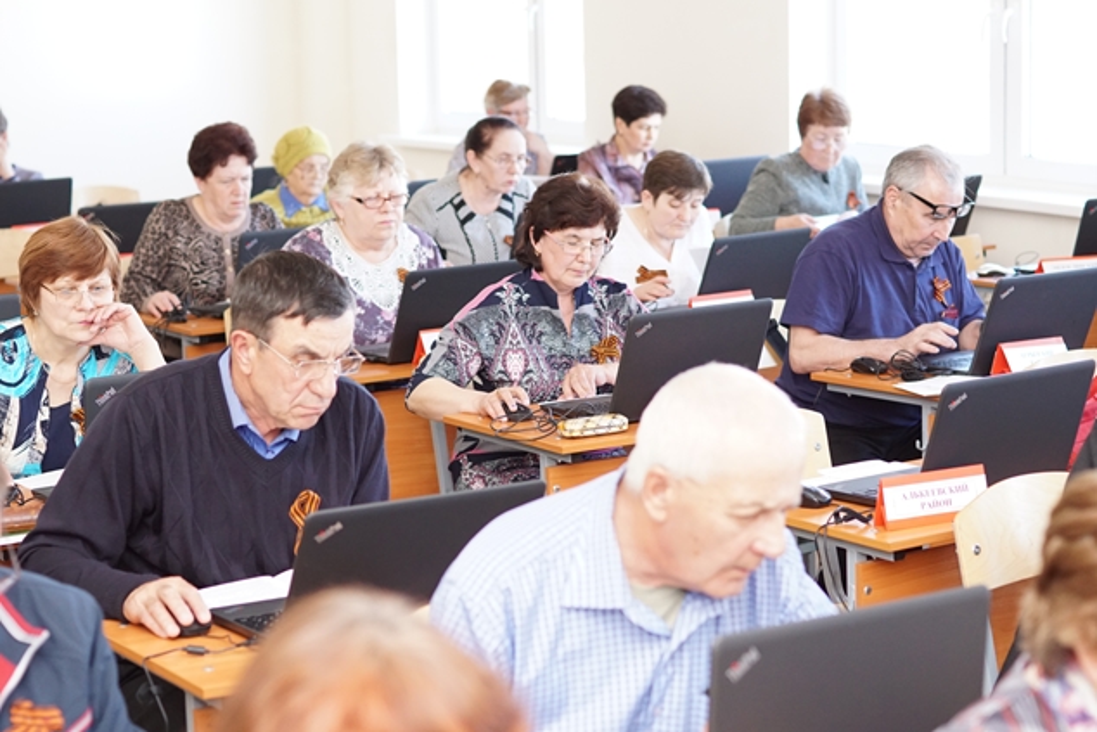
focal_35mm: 75
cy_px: 366
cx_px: 548
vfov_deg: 18.2
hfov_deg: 27.0
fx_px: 2286
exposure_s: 1/160
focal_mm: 50
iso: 1250
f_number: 2.8
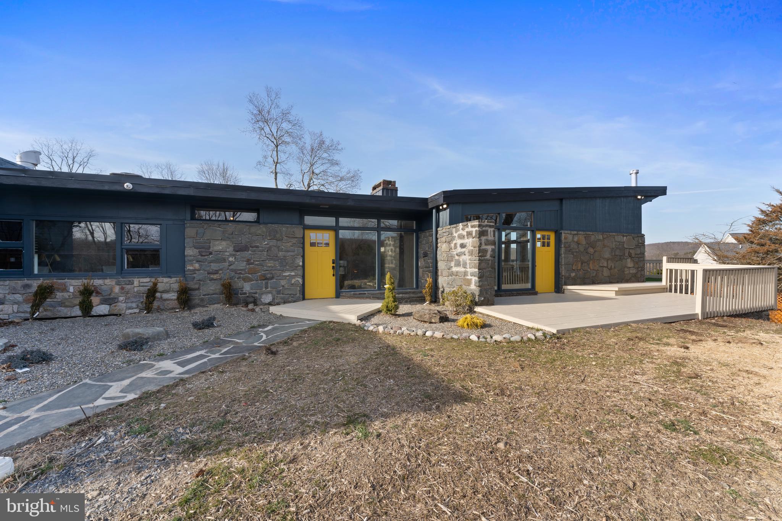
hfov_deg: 104.3
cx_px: 391
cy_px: 260
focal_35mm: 14
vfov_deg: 81.2
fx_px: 304
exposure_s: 1/45
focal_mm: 14
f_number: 13
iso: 160
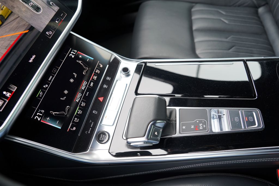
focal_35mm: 24
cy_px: 93
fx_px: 186
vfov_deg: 53.1
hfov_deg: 73.7
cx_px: 140
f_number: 4
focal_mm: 24
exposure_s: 1/60
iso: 200
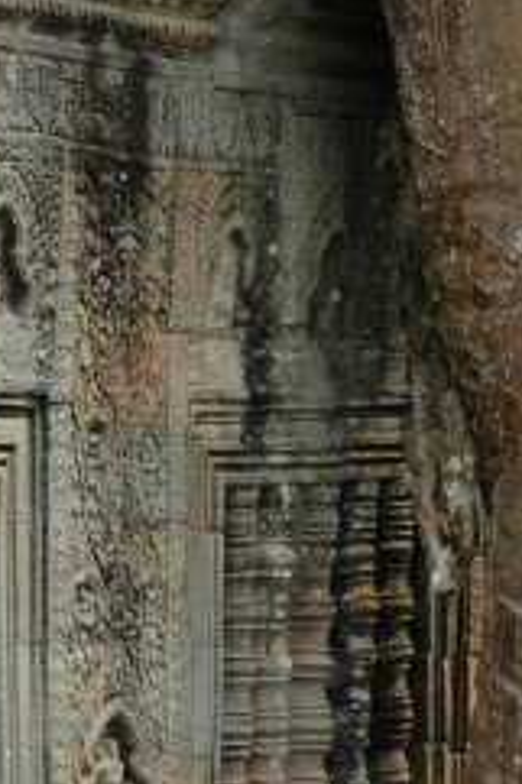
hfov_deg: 4.4
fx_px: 6817
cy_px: 301
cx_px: 214
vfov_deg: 6.6
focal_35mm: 313
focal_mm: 70
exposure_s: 1/160
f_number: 6.3
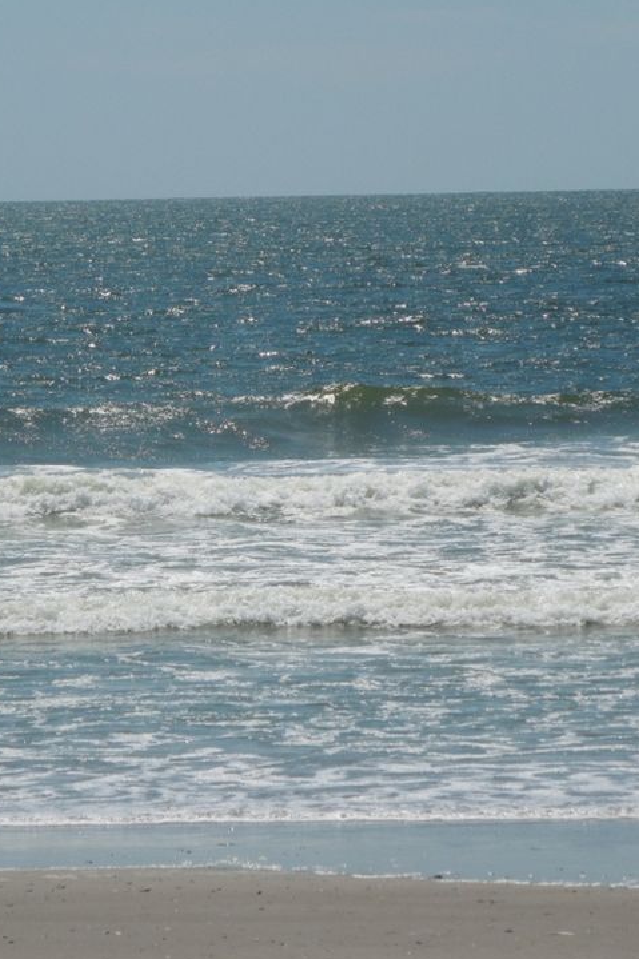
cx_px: 259
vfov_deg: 7.3
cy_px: 455
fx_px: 7538
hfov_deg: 4.9
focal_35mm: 283
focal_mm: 34.4
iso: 100
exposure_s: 1/400
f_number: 10
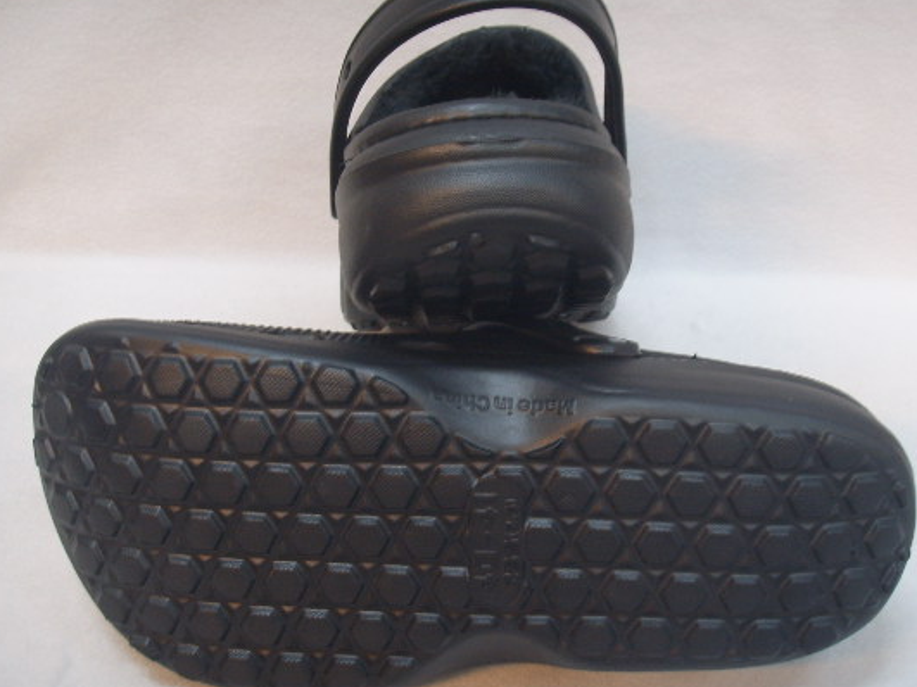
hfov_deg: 40.4
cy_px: 326
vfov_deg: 30.9
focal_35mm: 47
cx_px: 504
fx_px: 1245
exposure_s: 1/10
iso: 63
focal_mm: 6.6
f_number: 3.5
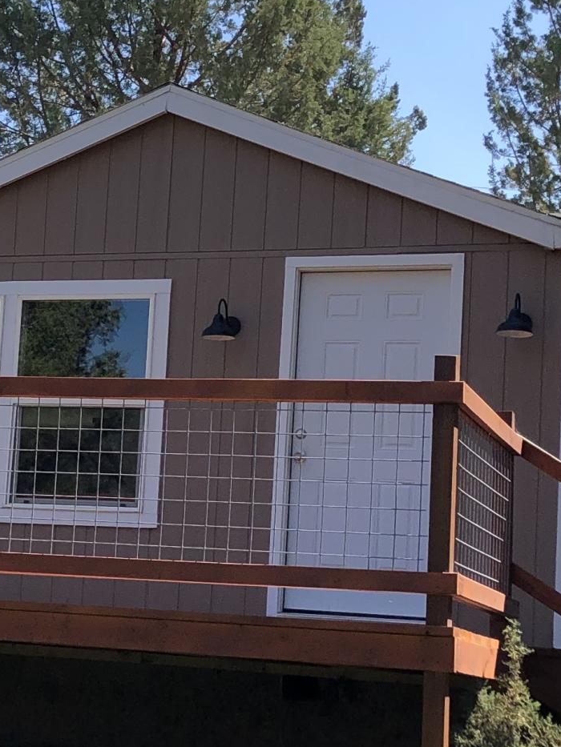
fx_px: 1944
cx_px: 2
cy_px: 435
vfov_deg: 21.7
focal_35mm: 90
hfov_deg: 16.1
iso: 20
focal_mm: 3.99
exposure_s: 1/1312
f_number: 1.8
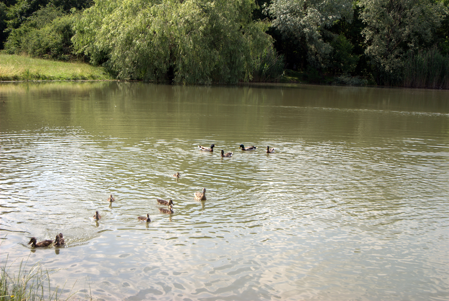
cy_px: 150
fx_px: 637
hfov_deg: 38.8
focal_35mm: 51
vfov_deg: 26.6
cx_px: 224
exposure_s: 1/160
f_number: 6.3
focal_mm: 34
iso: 100
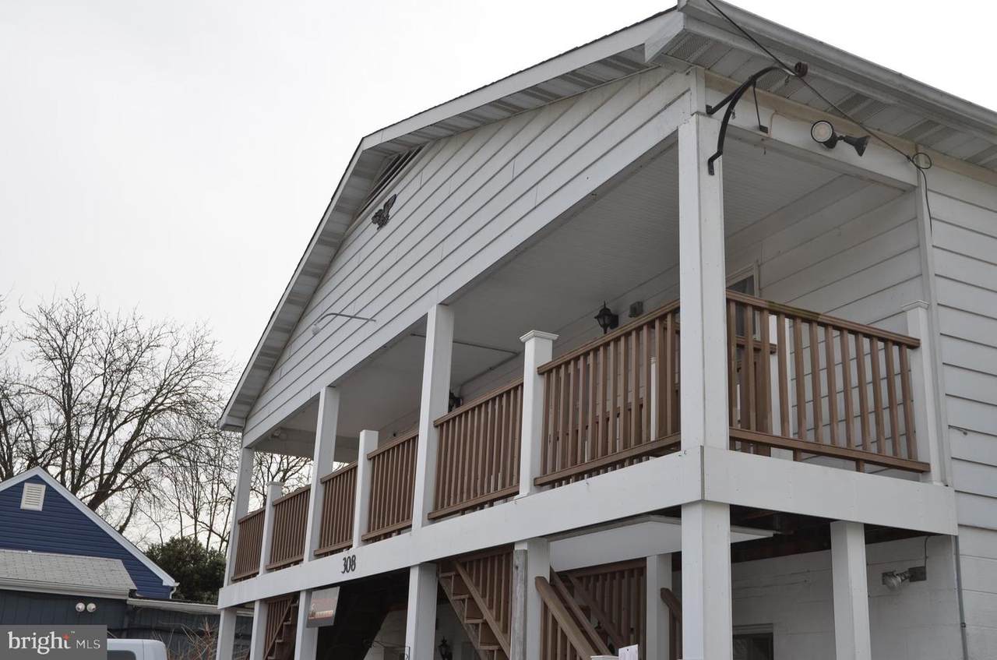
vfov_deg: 32.9
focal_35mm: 40
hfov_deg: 48.0
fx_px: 1119
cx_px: 498
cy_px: 330
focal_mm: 27
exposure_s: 1/250
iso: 100
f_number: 6.3
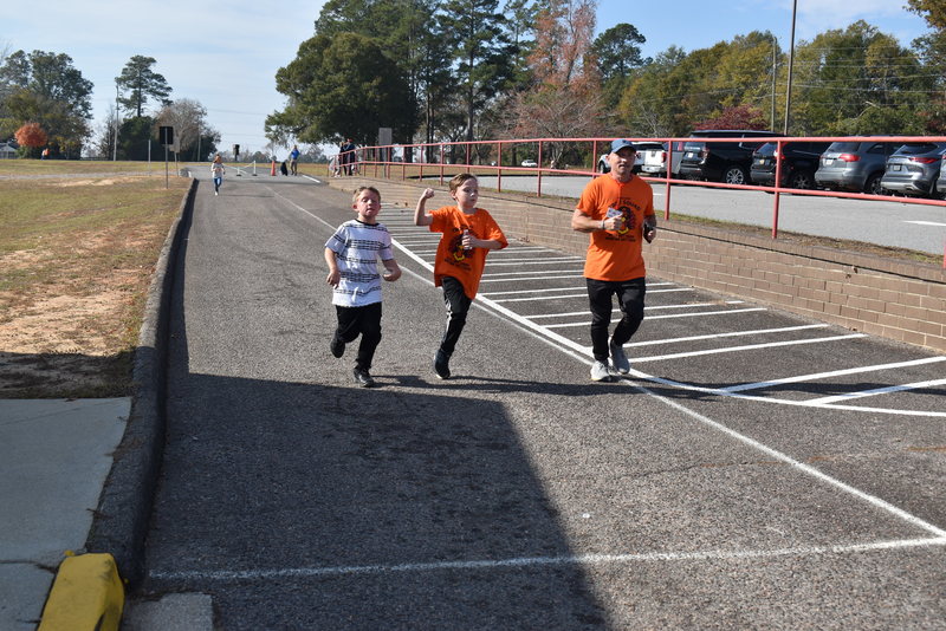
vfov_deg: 30.9
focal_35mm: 44
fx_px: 1143
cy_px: 316
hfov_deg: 44.9
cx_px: 473
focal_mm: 29
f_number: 7.1
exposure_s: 1/400
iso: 100
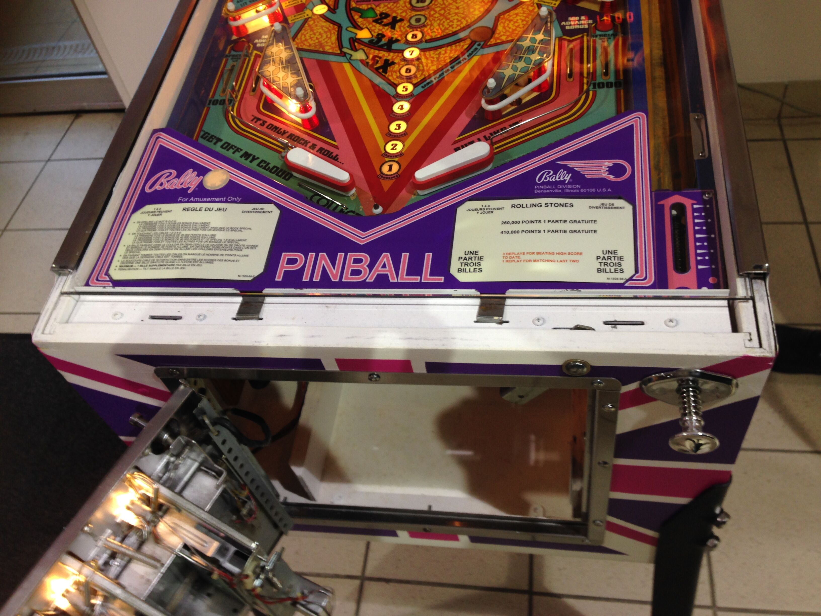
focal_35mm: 33
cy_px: 308
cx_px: 410
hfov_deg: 55.4
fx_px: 783
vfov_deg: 42.9
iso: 50
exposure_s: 1/20
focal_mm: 4.12
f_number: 2.4
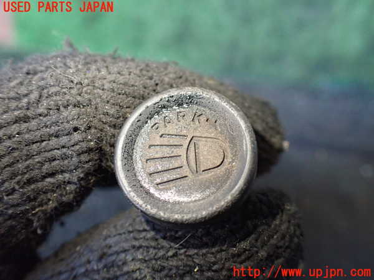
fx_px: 324
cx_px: 187
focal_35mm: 30
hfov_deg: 60.0
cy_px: 140
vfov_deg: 46.8
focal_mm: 5.4
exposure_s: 1/125
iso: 640
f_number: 2.3
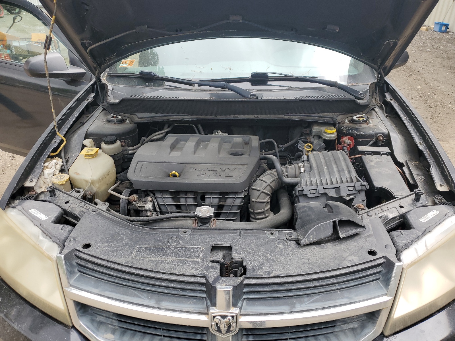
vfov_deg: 53.1
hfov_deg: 67.3
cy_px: 170
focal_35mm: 26
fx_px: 342
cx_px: 228
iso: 50
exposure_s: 1/476
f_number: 1.5
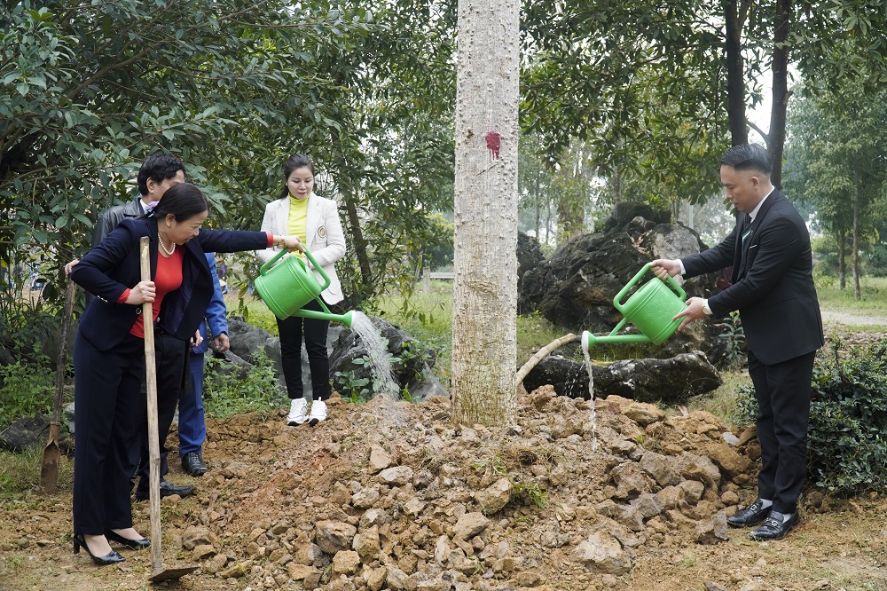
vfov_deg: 34.2
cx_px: 444
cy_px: 296
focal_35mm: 39
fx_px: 961
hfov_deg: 49.6
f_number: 4.5
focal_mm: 26
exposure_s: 1/125
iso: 250
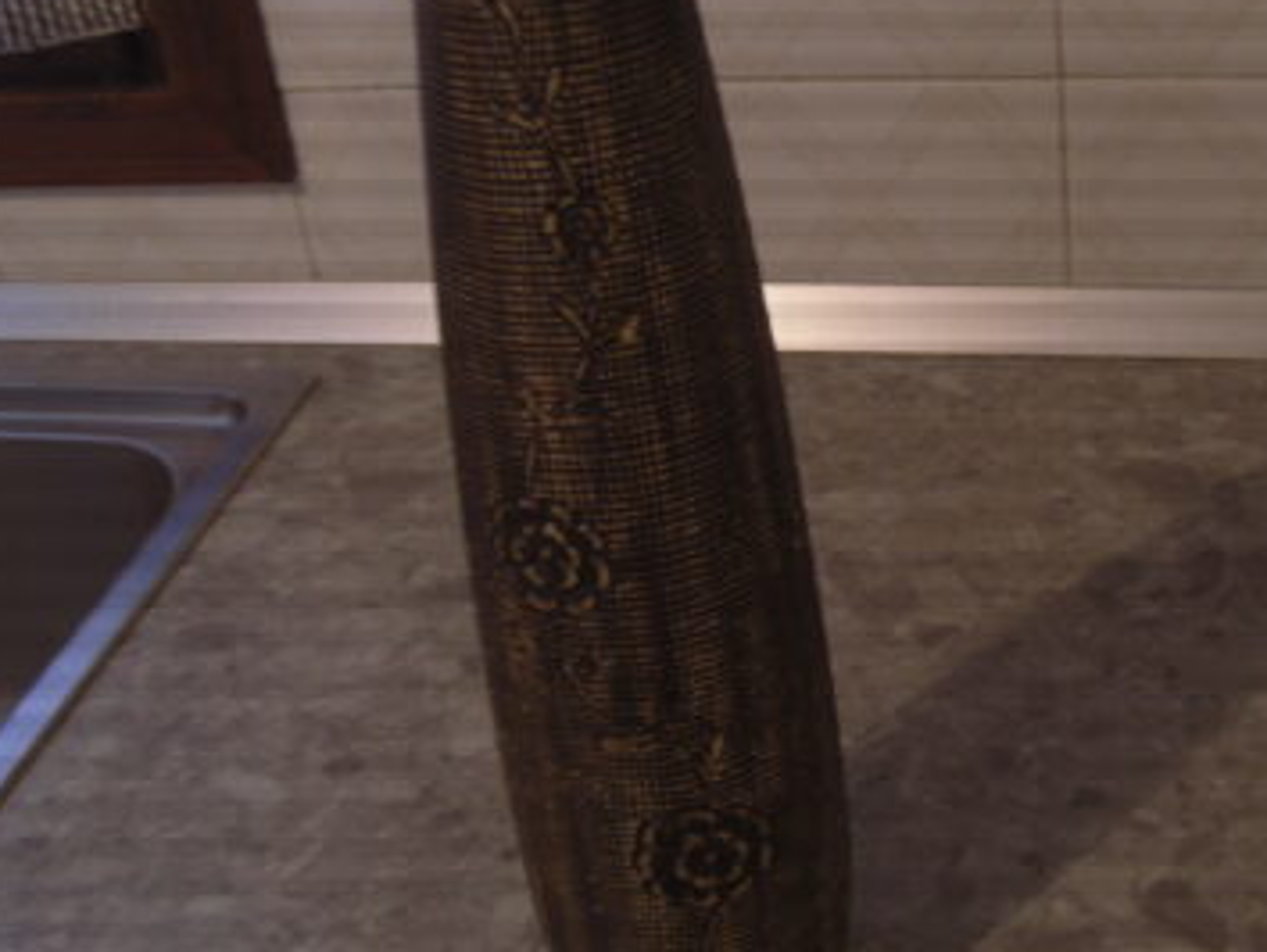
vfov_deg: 26.6
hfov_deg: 34.6
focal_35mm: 55
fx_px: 2014
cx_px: 838
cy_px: 410
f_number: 2.7
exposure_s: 1/2
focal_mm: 6.2
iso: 64
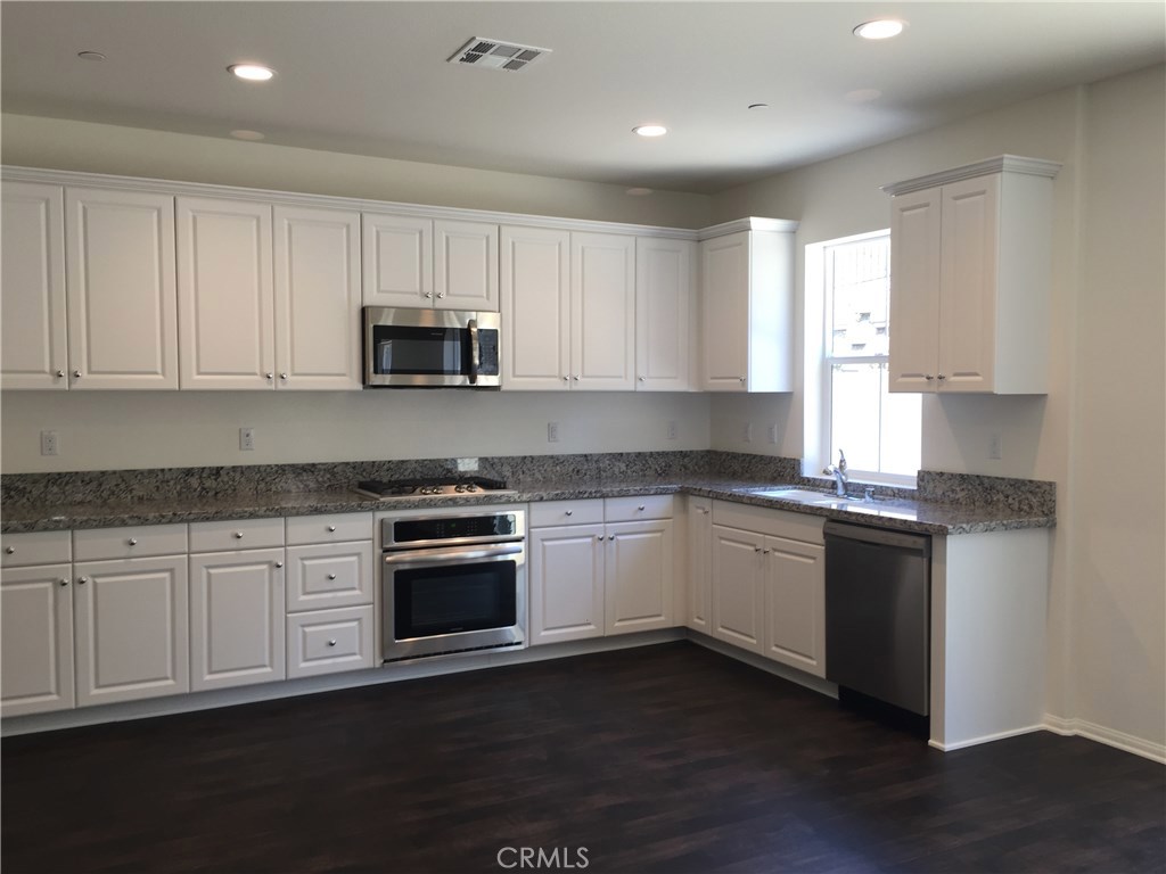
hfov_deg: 61.7
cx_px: 583
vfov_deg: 48.2
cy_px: 437
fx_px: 977
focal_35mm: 29
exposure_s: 1/40
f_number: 2.2
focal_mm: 4.15
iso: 32
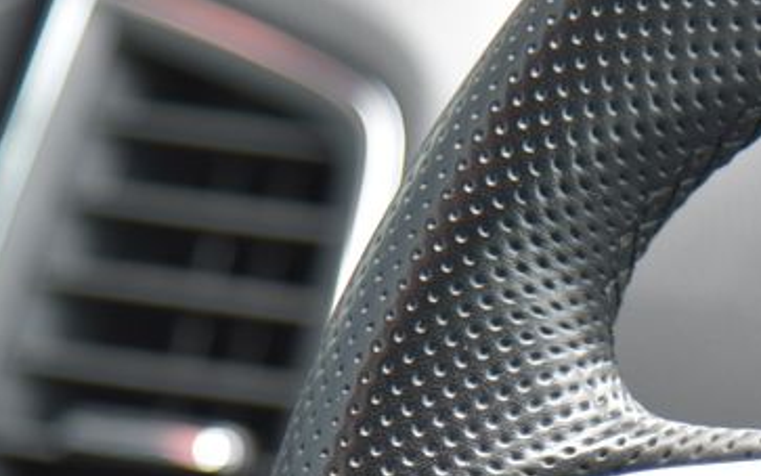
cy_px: 566
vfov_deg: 3.8
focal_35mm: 345
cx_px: 688
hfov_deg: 6.1
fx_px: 7156
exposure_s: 1/60
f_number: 4
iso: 500
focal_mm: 120
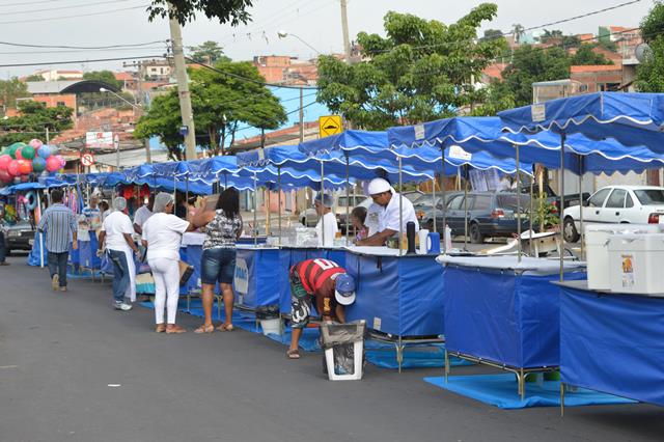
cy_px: 221
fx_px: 1521
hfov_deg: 24.6
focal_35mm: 82
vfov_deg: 16.5
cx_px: 332
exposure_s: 1/160
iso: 100
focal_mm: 55
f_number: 6.3
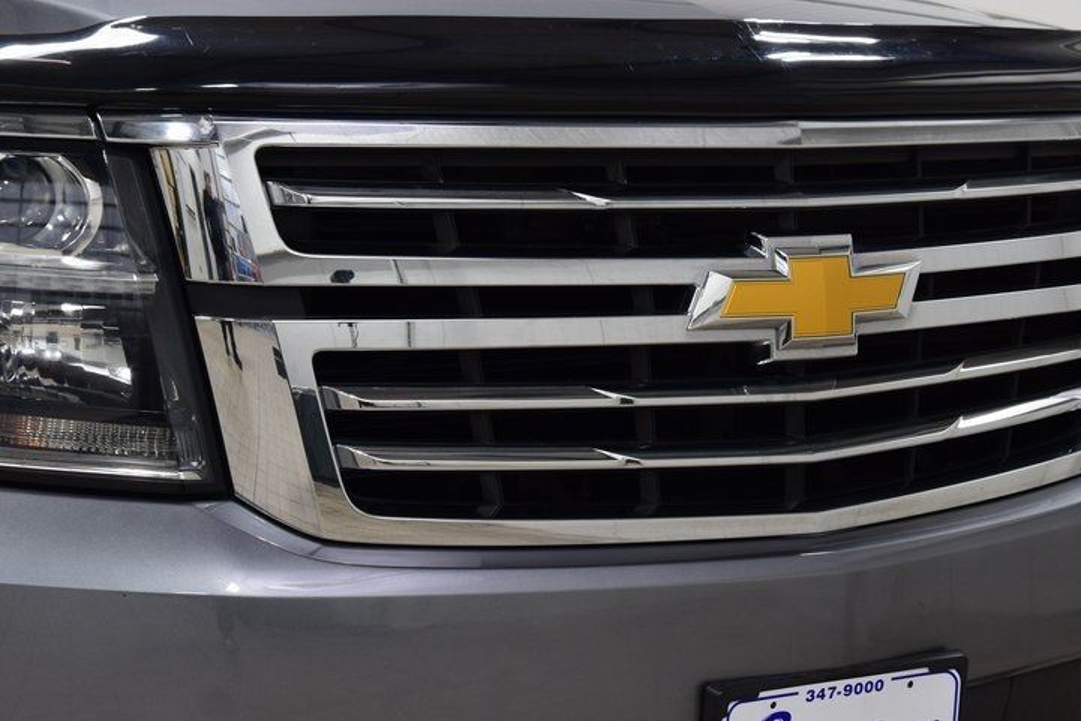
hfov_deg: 25.0
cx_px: 504
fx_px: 2433
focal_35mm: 81
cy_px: 464
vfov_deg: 16.8
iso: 400
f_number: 6.3
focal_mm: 38
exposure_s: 1/20
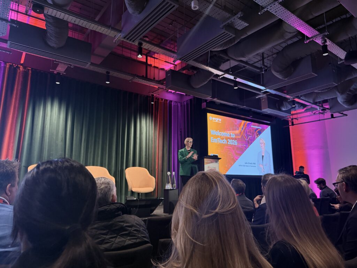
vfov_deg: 56.8
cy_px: 134
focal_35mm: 24
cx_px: 178
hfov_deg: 71.6
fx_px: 248
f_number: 1.78
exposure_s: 1/60
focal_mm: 6.76
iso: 500
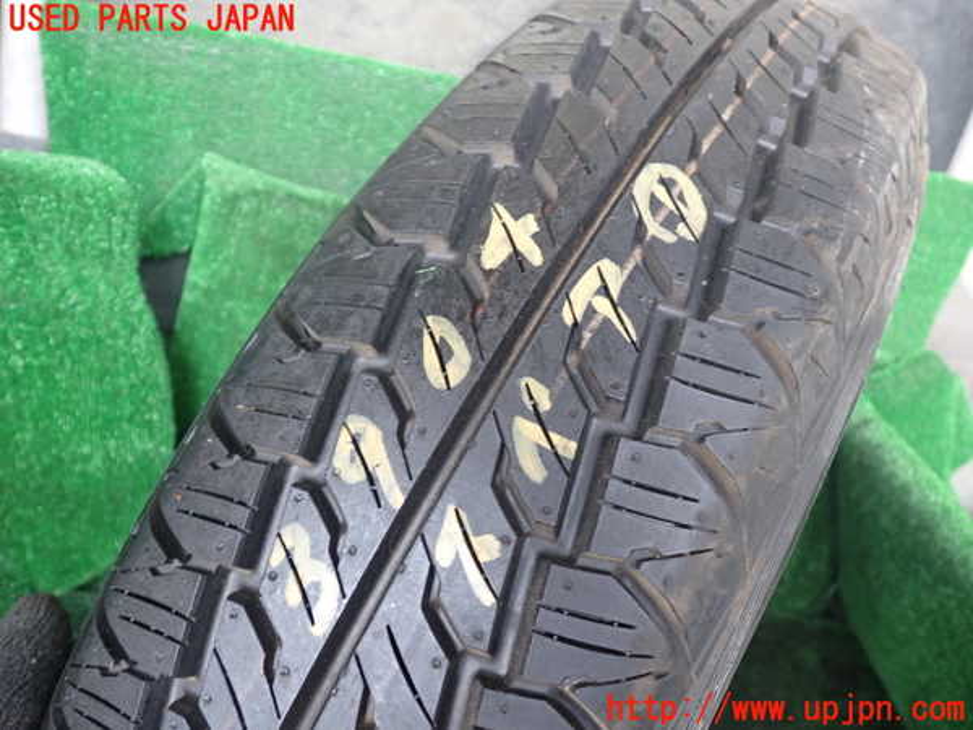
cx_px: 486
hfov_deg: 60.0
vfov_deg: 46.8
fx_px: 843
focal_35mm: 30
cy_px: 365
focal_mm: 5.4
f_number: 2.3
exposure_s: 1/30
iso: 200
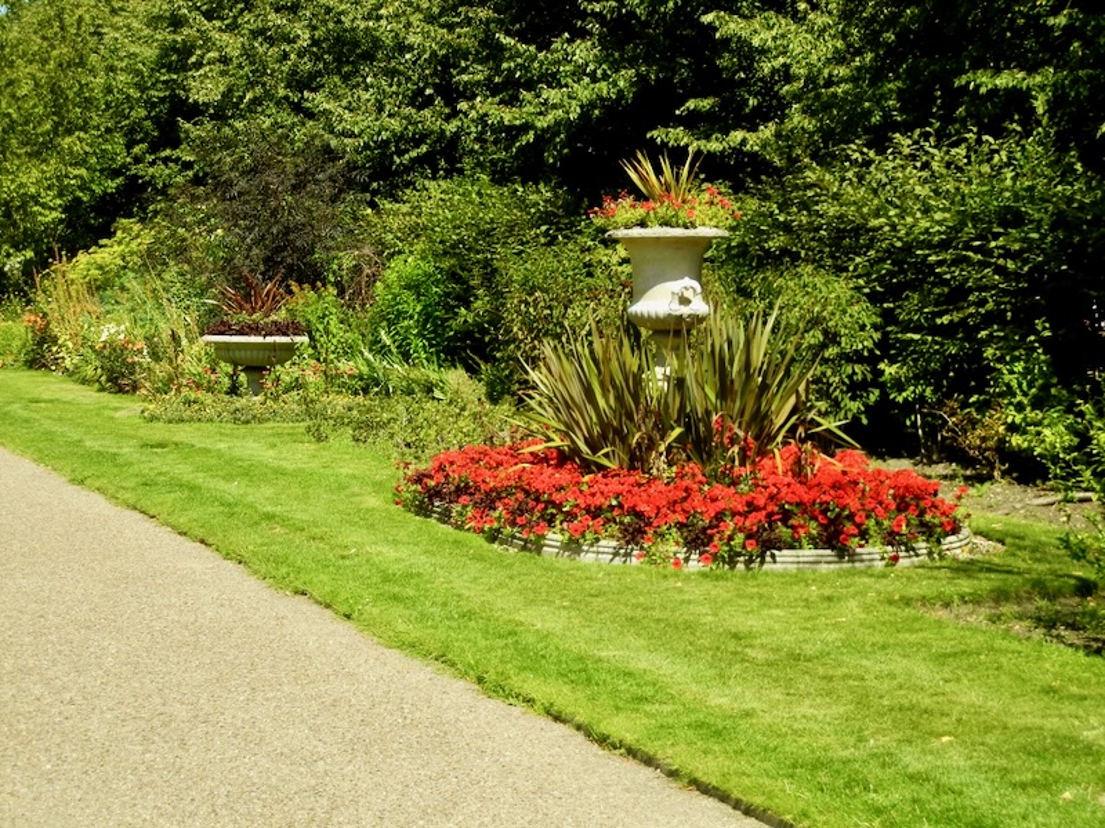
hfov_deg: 25.3
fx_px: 2458
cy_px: 414
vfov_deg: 19.1
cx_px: 552
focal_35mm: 77
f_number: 4.3
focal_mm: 13.9
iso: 160
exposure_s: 1/693
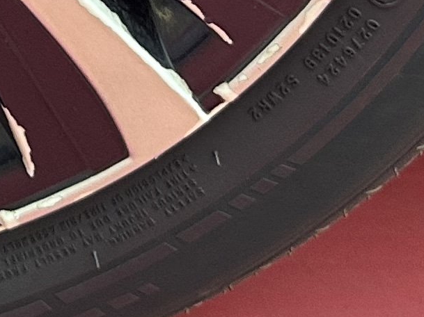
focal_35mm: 159
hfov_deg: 11.7
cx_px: -272
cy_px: -453
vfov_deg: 8.5
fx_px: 1946
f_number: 1.78
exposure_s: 1/50
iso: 200
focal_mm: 6.86
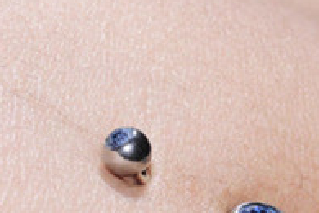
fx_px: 1905
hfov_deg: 9.6
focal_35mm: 215
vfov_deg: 6.4
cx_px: 128
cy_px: 111
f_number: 11
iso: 200
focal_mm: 35
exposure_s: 1/200
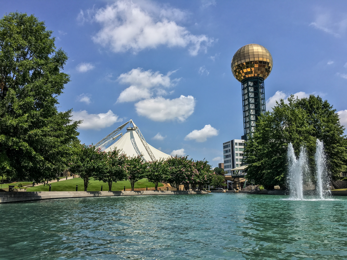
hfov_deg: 61.7
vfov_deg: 48.2
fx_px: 291
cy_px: 130
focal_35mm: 29
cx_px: 174
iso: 25
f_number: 2.2
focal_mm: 4.15
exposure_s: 1/2404
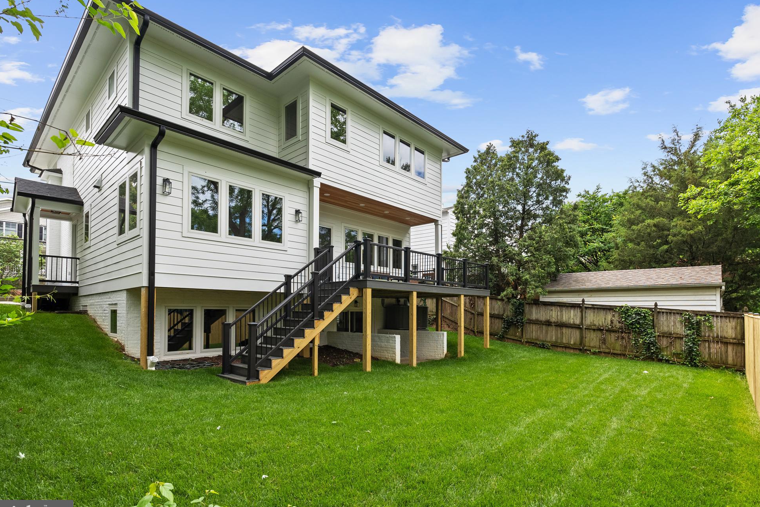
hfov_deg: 93.2
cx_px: 389
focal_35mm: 17
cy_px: 259
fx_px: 359
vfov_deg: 70.5
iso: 200
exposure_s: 1/200
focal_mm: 16
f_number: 7.1
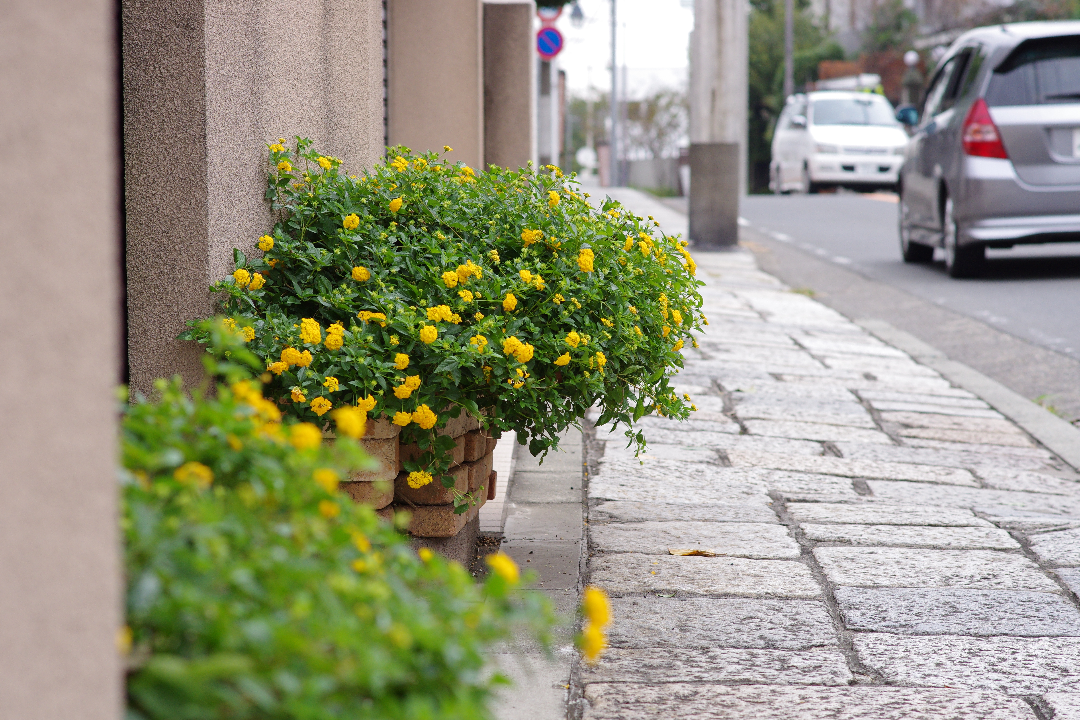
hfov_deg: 19.3
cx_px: 544
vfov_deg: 12.9
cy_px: 360
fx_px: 3180
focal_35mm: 106
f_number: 5
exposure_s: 1/500
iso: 640
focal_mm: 70
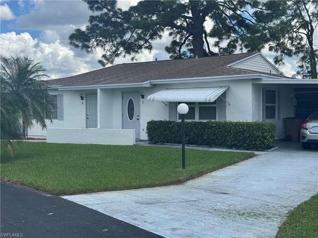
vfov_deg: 30.3
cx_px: 159
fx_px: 441
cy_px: 119
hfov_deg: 39.7
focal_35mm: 48
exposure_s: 1/3610
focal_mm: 6.76
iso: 64
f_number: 1.78
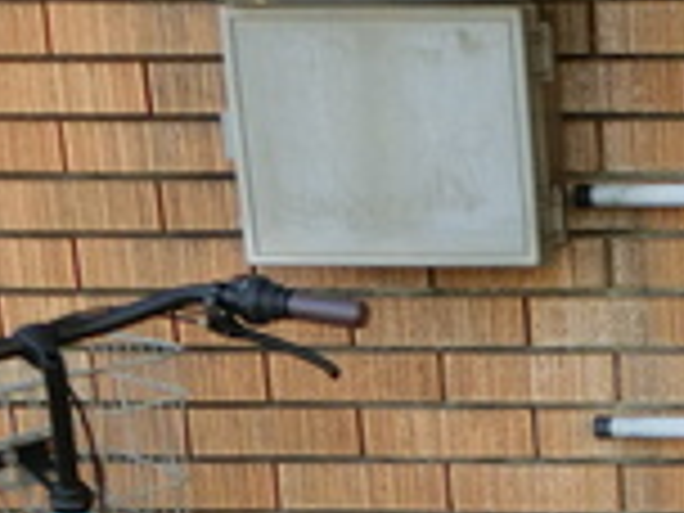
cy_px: 691
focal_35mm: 115
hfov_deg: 15.0
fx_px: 2272
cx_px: 1206
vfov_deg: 12.4
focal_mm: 4.5
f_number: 3.5
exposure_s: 1/125
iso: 100
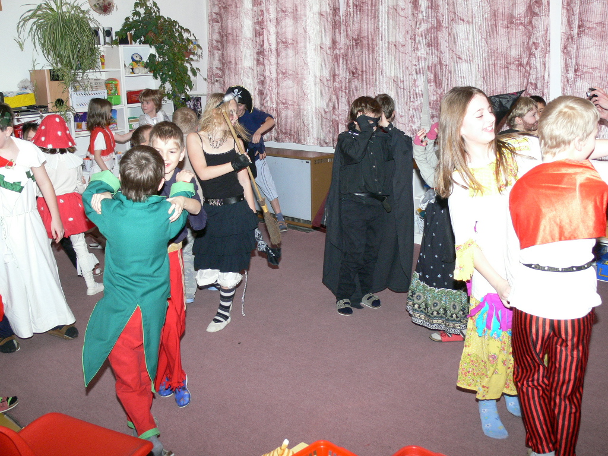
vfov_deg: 40.7
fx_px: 615
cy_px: 228
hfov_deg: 52.6
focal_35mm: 35
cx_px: 304
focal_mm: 7.4
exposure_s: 1/30
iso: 100
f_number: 4
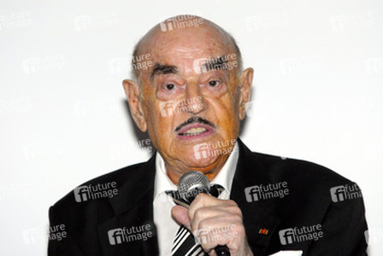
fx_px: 3196
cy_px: 128
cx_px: 192
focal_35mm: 300
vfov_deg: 4.6
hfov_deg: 6.9
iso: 320
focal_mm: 200
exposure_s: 1/160
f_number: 5
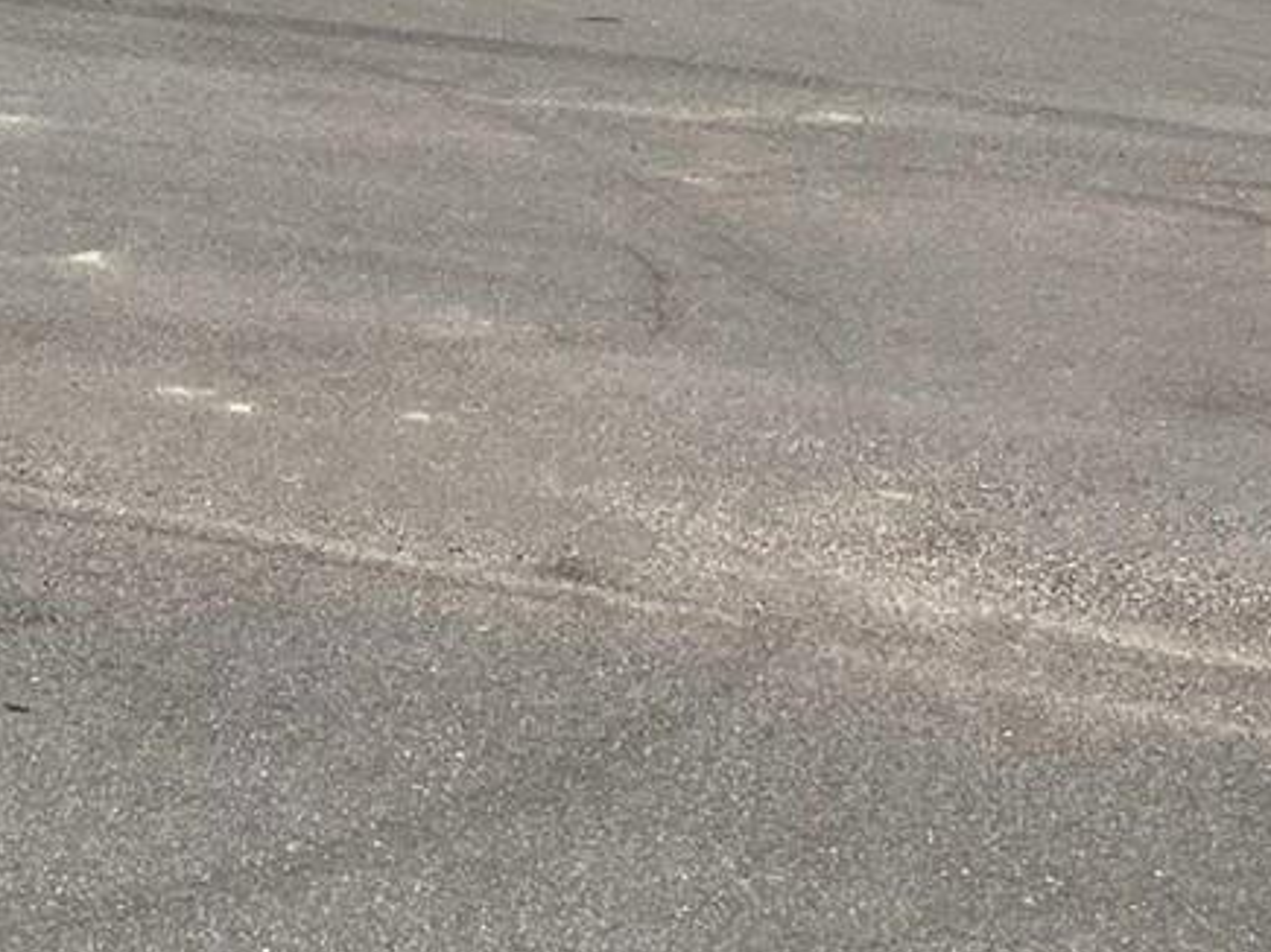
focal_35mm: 92
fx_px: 3377
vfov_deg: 14.6
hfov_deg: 19.5
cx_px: -424
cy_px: -590
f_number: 1.6
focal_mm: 5.1
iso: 32
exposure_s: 1/4525
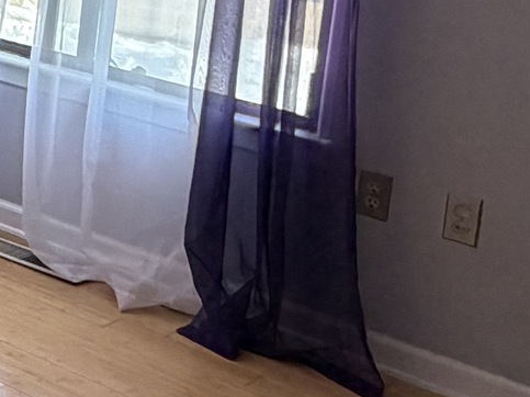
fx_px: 1362
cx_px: -465
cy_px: -113
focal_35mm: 89
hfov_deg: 17.3
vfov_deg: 15.8
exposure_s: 1/121
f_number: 2.2
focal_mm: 2.22
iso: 200
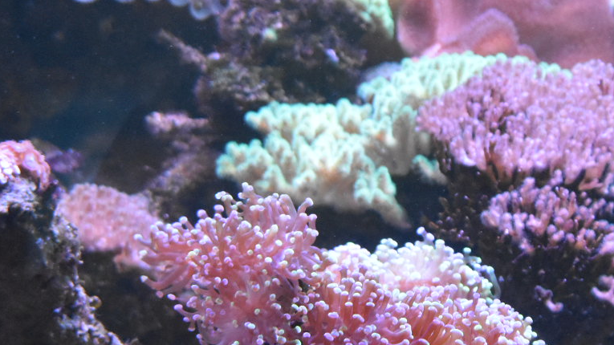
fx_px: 2981
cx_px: 363
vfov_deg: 6.6
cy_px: 343
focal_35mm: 183
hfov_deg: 11.8
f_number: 5.6
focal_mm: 55
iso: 3600
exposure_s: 1/125
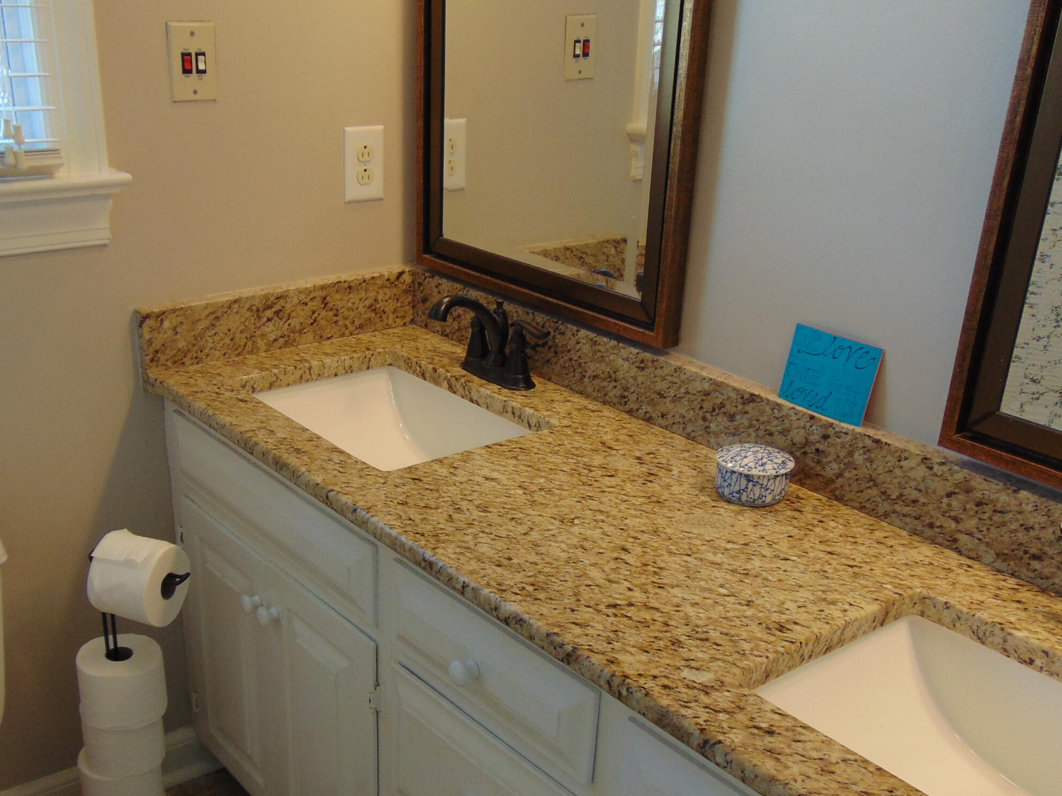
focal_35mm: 38
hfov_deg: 48.9
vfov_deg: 37.3
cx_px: 462
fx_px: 1166
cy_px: 536
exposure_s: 1/30
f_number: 3
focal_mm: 4.5
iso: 100
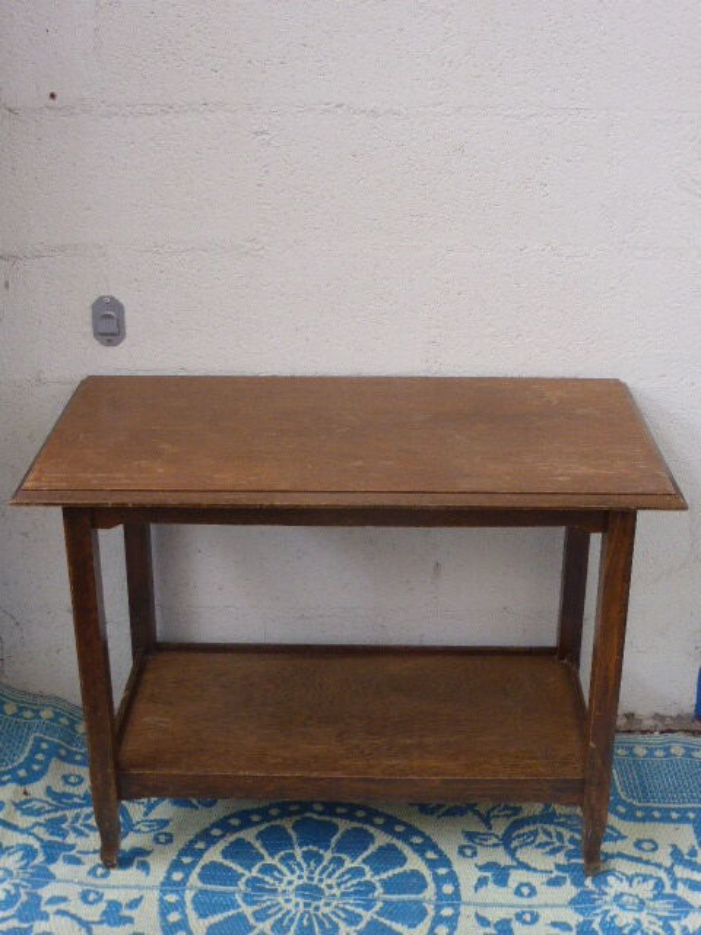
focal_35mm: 53
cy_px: 468
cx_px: 350
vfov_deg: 36.2
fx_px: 1431
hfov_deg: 27.5
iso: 400
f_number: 4.4
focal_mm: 9
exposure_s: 1/20
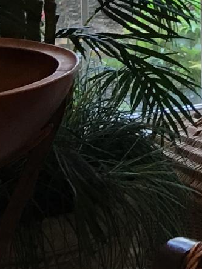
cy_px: -176
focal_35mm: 196
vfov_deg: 9.7
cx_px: 619
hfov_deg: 6.8
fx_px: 1525
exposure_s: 1/30
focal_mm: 4.15
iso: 25
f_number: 2.2
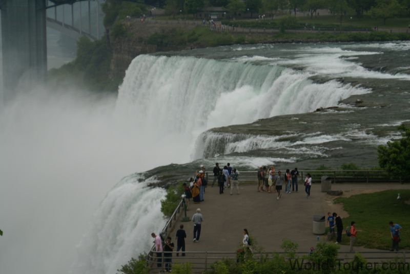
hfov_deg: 19.4
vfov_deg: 13.1
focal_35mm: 105
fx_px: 1198
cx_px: 205
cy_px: 137
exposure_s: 1/160
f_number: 6.3
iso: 100
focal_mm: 70
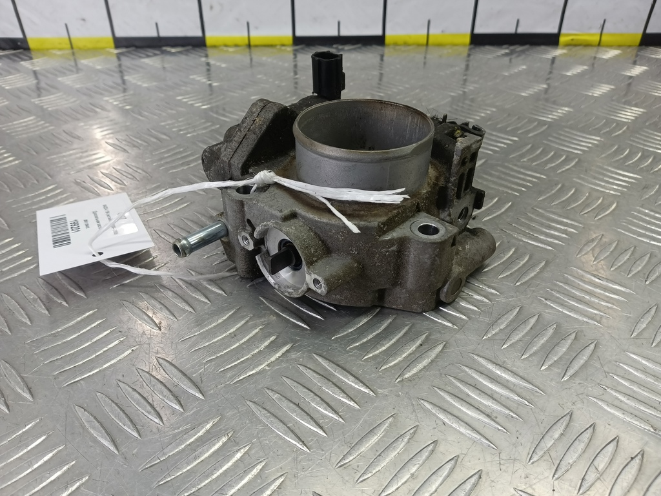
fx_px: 439
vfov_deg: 58.9
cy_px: 248
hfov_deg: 73.9
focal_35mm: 23
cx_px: 330
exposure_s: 1/50
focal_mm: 4.11
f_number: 1.6
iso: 116
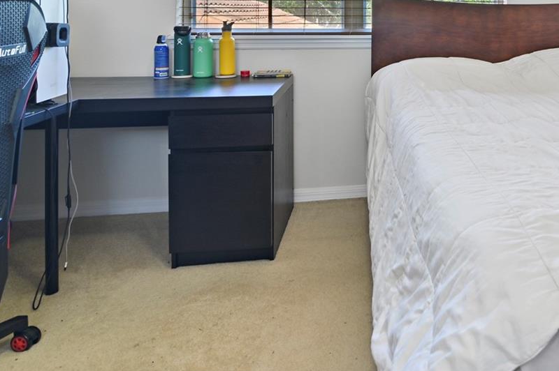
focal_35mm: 32
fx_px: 496
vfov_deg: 37.3
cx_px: 486
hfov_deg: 52.7
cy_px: 12
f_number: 8
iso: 100
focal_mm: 16
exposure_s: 1/2.5
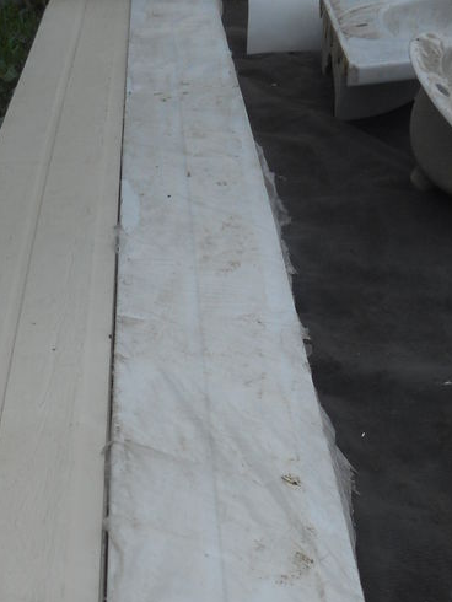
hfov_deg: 28.1
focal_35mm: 51
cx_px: 103
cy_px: 593
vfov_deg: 34.3
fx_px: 887
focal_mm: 4.5
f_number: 3.7
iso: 80
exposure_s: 1/400
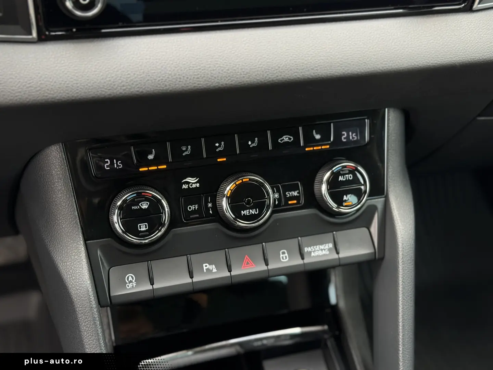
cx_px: 246
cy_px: 185
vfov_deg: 30.3
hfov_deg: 39.7
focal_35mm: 48
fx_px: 684
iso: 200
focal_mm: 6.76
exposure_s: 1/205
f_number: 1.78
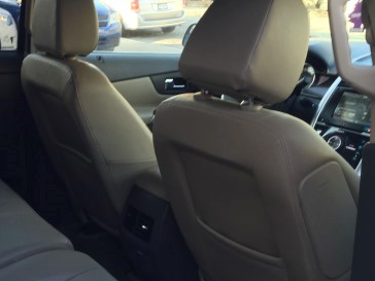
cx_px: 81
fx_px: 552
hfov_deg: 36.4
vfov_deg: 28.6
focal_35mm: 51
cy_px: 150
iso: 32
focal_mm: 4.15
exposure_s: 1/40
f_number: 2.2
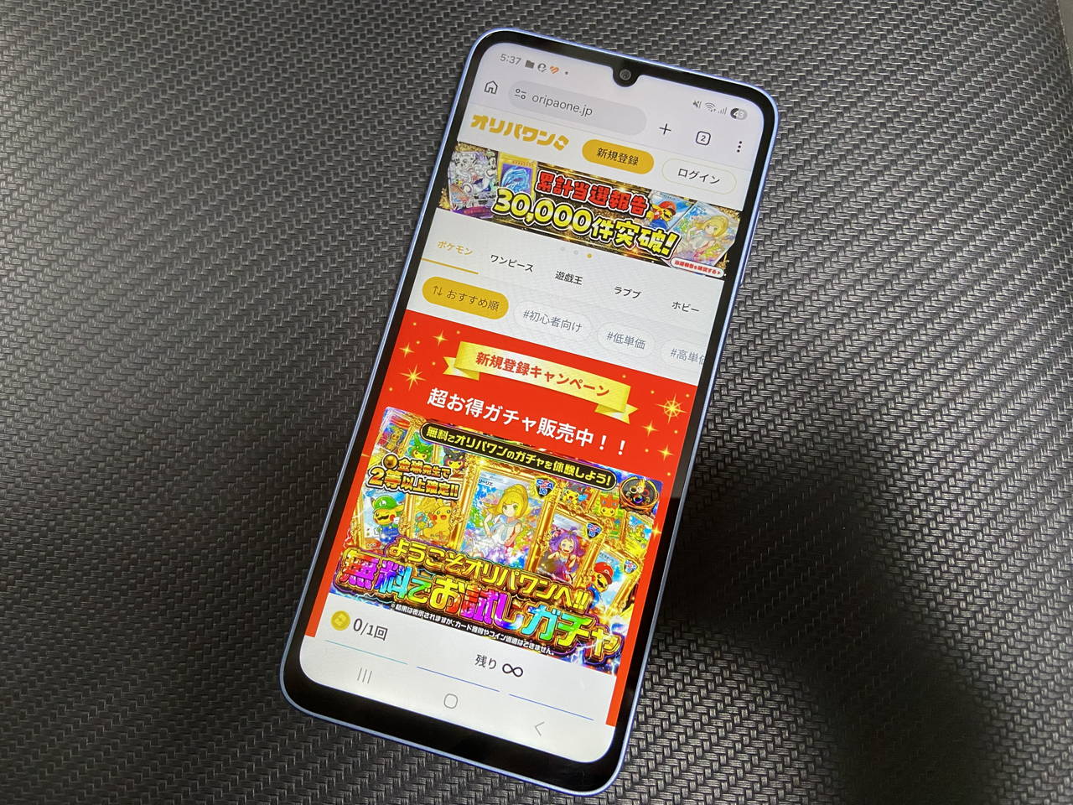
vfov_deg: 53.1
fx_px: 806
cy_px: 402
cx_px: 536
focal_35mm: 26
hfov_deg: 67.3
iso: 200
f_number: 1.8
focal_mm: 4.25
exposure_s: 1/50
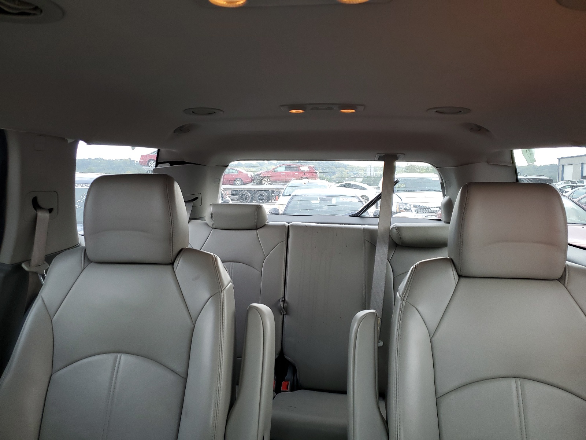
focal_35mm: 26
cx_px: 293
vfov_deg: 53.1
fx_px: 440
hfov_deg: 67.3
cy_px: 220
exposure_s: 1/120
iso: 67
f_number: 1.5
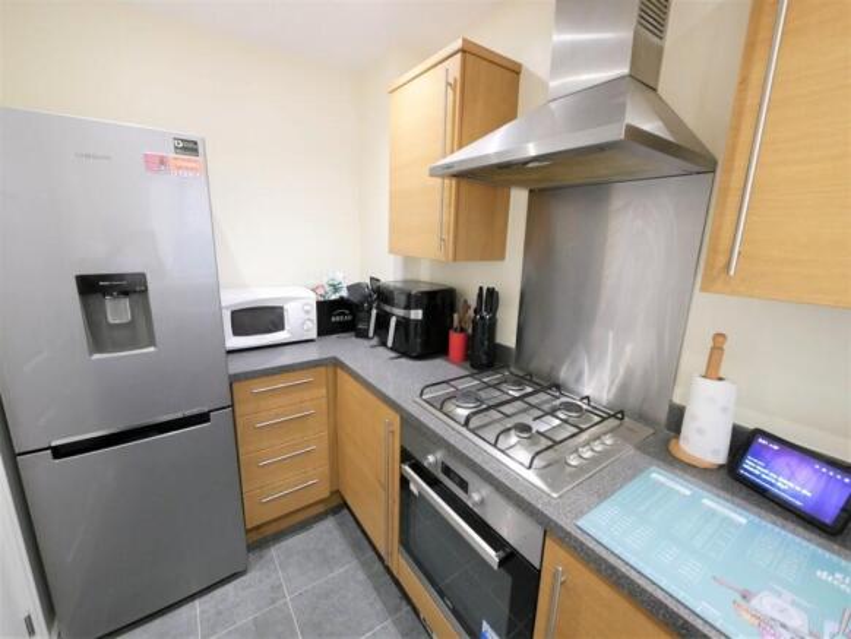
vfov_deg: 85.7
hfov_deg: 102.0
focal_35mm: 14
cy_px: 320
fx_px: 344
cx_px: 426
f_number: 4
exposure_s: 1/60
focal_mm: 7
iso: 2500
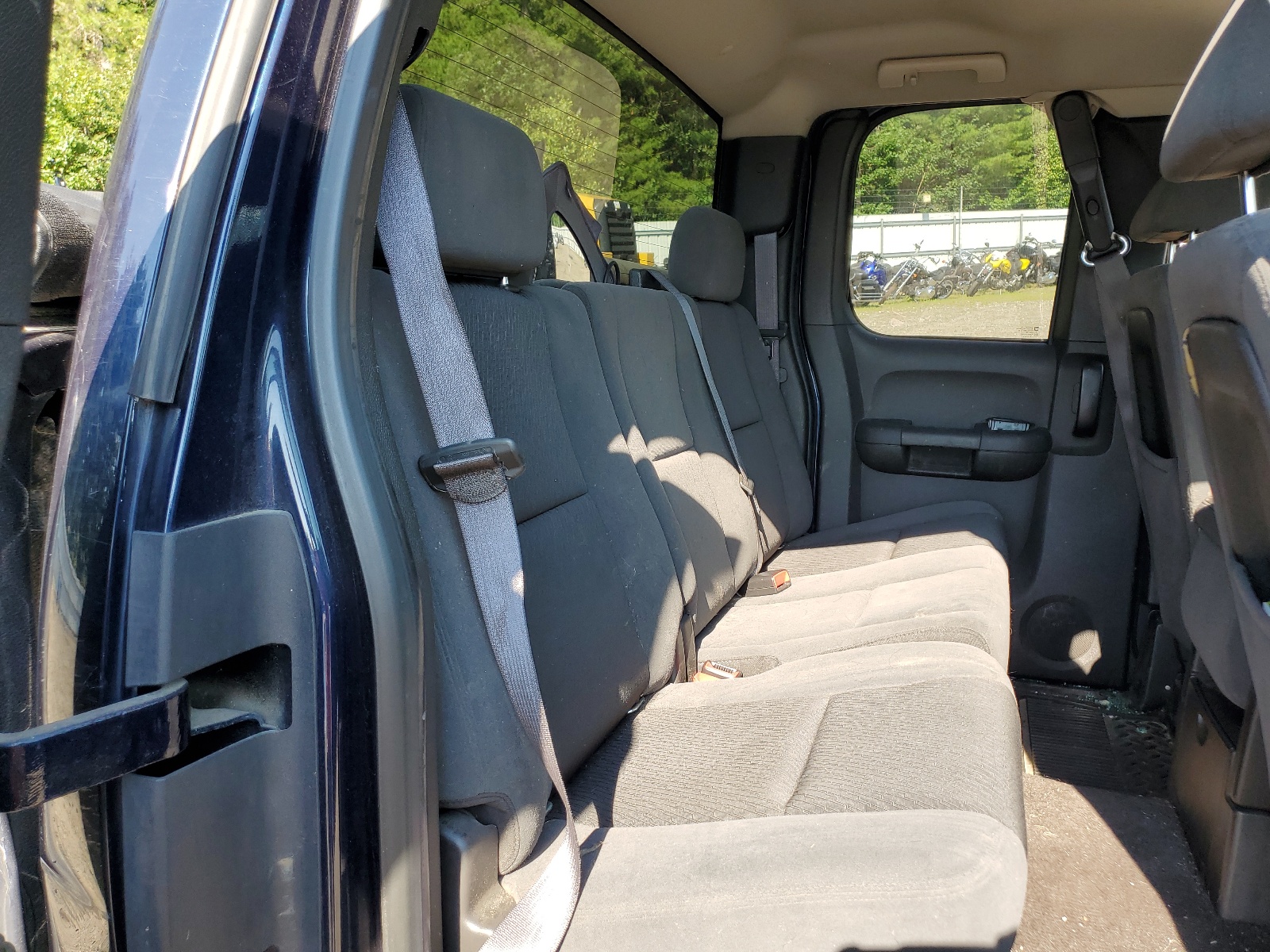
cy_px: 476
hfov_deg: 67.3
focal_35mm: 26
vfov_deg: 53.1
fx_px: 954
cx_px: 635
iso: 50
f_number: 1.5
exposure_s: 1/357
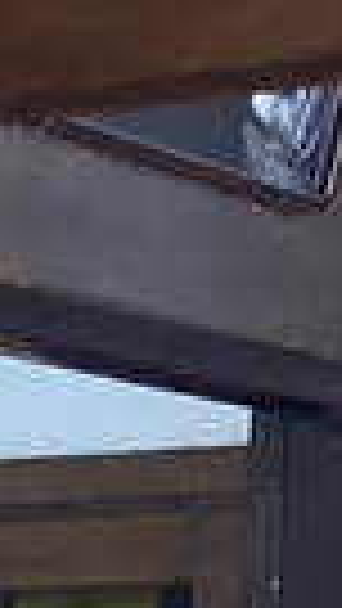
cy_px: 1221
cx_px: -562
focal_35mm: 226
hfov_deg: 5.2
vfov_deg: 9.0
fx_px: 3641
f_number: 1.8
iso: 640
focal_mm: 3.99
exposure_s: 1/30
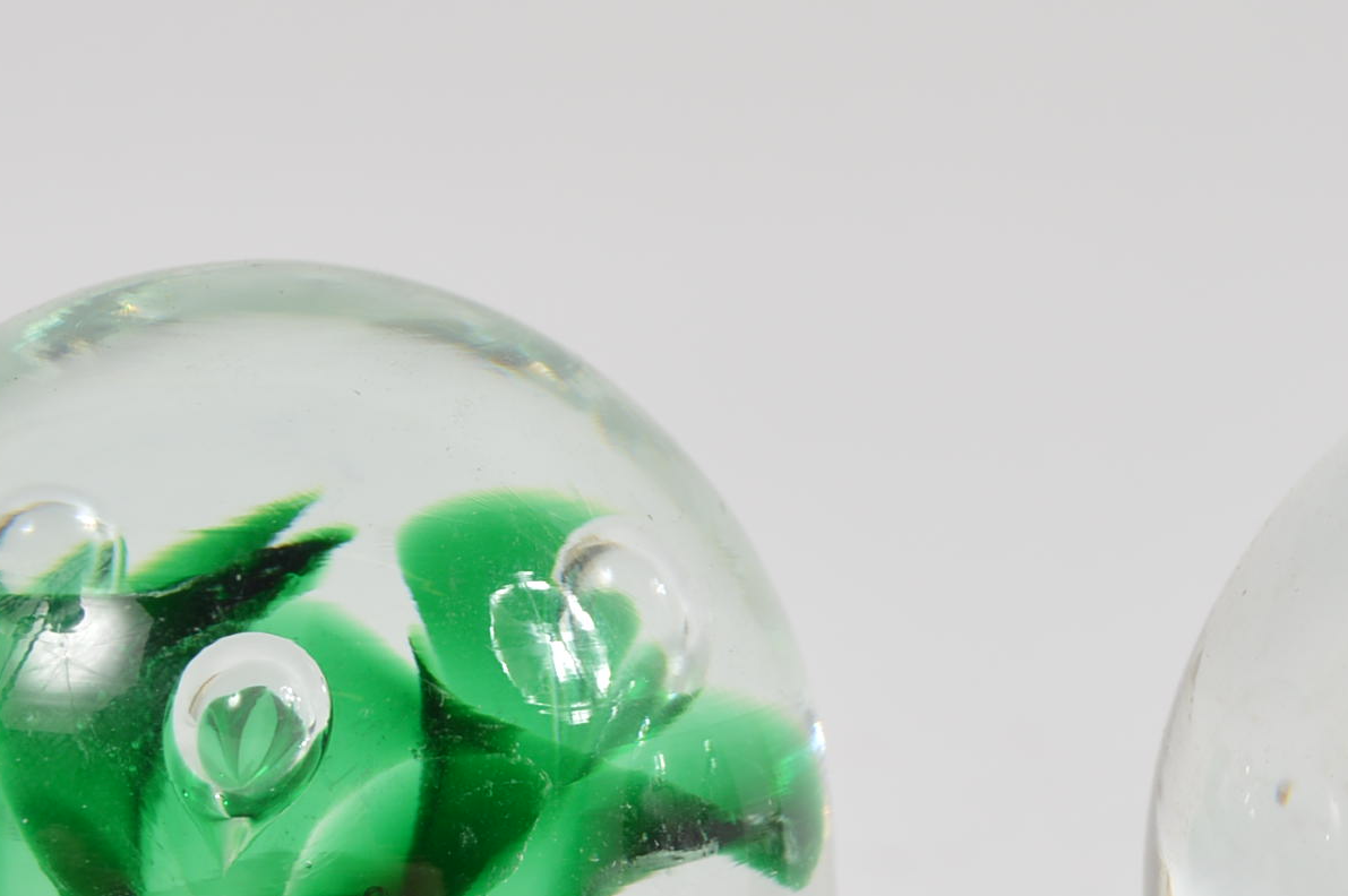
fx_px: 5387
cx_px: 1143
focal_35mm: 144
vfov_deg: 9.5
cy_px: 723
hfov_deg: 14.2
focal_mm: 38
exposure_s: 1/80
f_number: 7.1
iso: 100
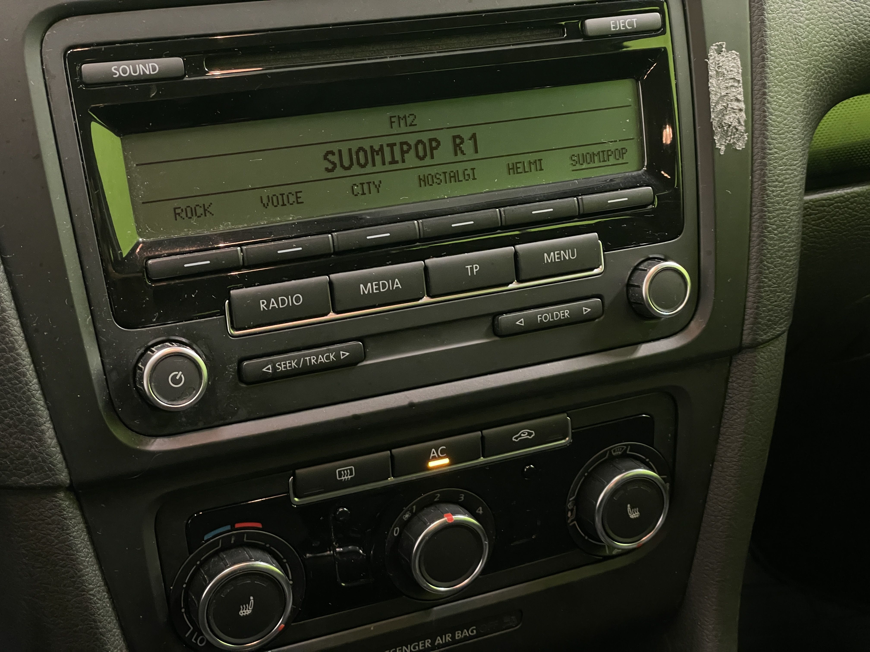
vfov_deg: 28.0
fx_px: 1307
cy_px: 326
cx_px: 435
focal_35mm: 52
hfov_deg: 36.8
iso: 640
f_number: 2
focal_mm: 6
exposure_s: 1/33
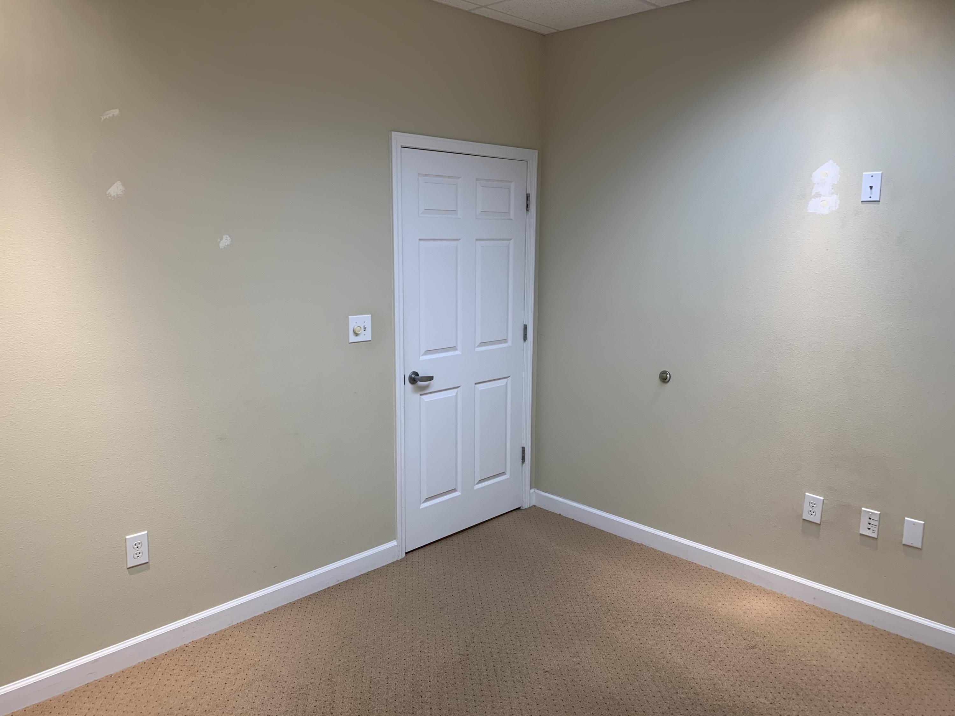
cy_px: 358
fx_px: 717
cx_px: 478
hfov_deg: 67.3
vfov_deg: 53.1
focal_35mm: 26
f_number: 1.8
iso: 64
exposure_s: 1/120
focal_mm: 4.25
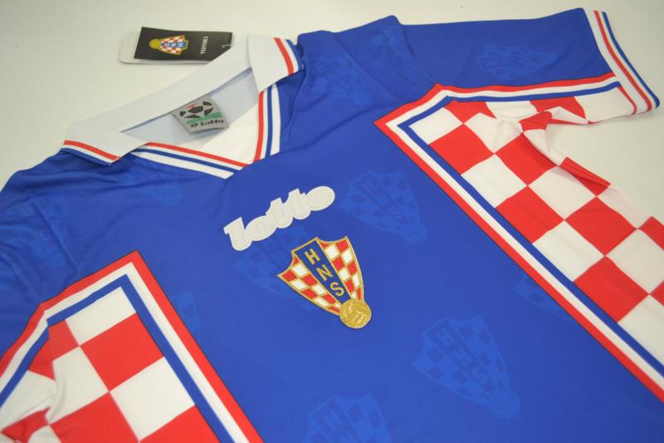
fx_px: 609
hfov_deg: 57.2
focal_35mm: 33
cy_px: 222
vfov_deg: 40.0
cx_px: 332
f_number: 3.8
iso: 200
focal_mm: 22
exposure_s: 1/200
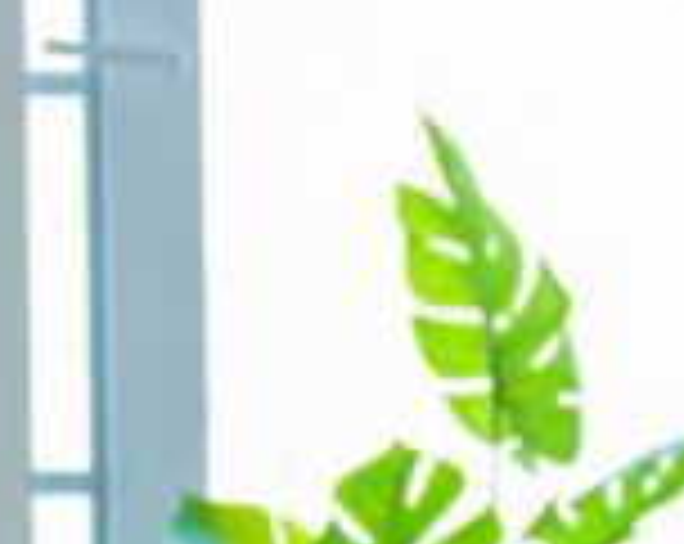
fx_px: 8830
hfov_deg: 4.4
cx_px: 1422
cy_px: 809
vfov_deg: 3.5
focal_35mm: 437
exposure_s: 1/125
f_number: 2.8
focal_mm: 92
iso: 200
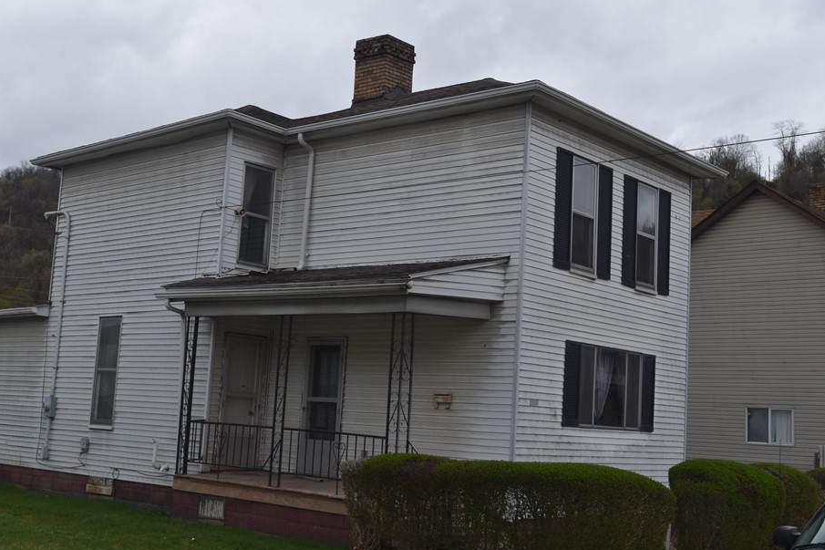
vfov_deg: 27.7
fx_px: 1113
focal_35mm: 49
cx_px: 341
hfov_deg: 40.5
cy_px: 265
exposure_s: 1/200
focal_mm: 27
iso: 100
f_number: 7.1
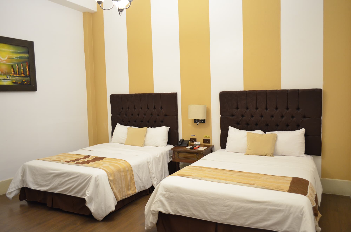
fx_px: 263
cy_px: 116
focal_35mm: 27
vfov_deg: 47.7
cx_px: 176
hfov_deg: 67.5
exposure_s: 1/20
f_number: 3.5
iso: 1600
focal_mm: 18
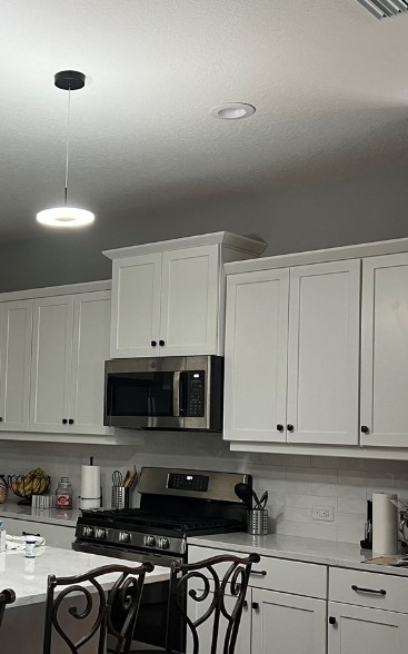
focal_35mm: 48
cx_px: 56
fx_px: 855
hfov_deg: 26.1
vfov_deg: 41.8
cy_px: 373
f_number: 1.5
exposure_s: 1/60
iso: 250
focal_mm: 5.7
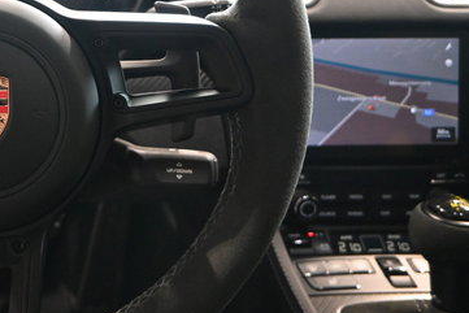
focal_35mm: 51
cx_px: -1
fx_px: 665
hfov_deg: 35.2
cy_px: 79
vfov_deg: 26.2
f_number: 3.5
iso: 2800
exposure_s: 1/125
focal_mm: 16
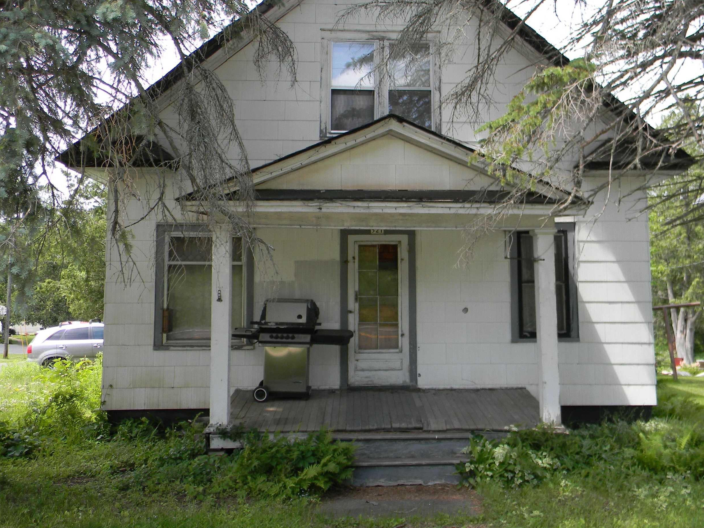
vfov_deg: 40.6
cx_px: 388
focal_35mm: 35
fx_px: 712
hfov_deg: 52.5
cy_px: 229
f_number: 3.5
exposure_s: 1/270
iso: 80
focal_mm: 5
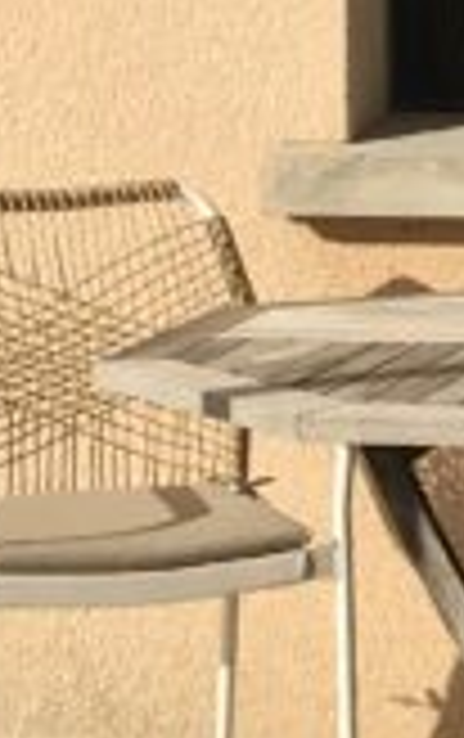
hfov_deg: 7.1
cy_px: -513
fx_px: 3730
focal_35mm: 185
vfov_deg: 10.7
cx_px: 437
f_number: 1.8
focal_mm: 3.99
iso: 20
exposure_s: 1/4000
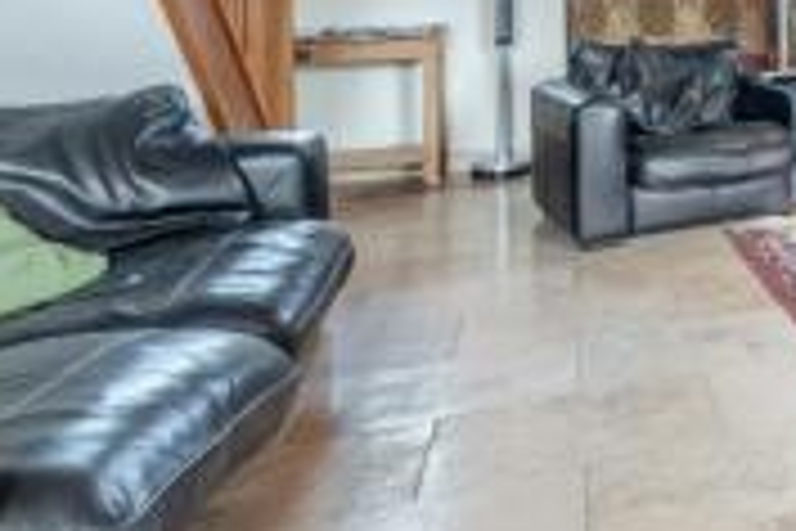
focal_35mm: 43
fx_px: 951
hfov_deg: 32.6
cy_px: -25
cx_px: 1061
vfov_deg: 28.8
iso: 200
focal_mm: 16
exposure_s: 1/10
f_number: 8
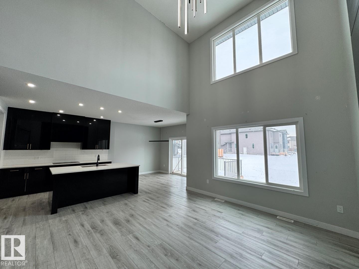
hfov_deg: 102.1
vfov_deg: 85.7
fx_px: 145
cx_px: 180
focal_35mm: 14
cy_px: 134
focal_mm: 2.22
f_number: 2.2
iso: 80
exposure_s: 1/120
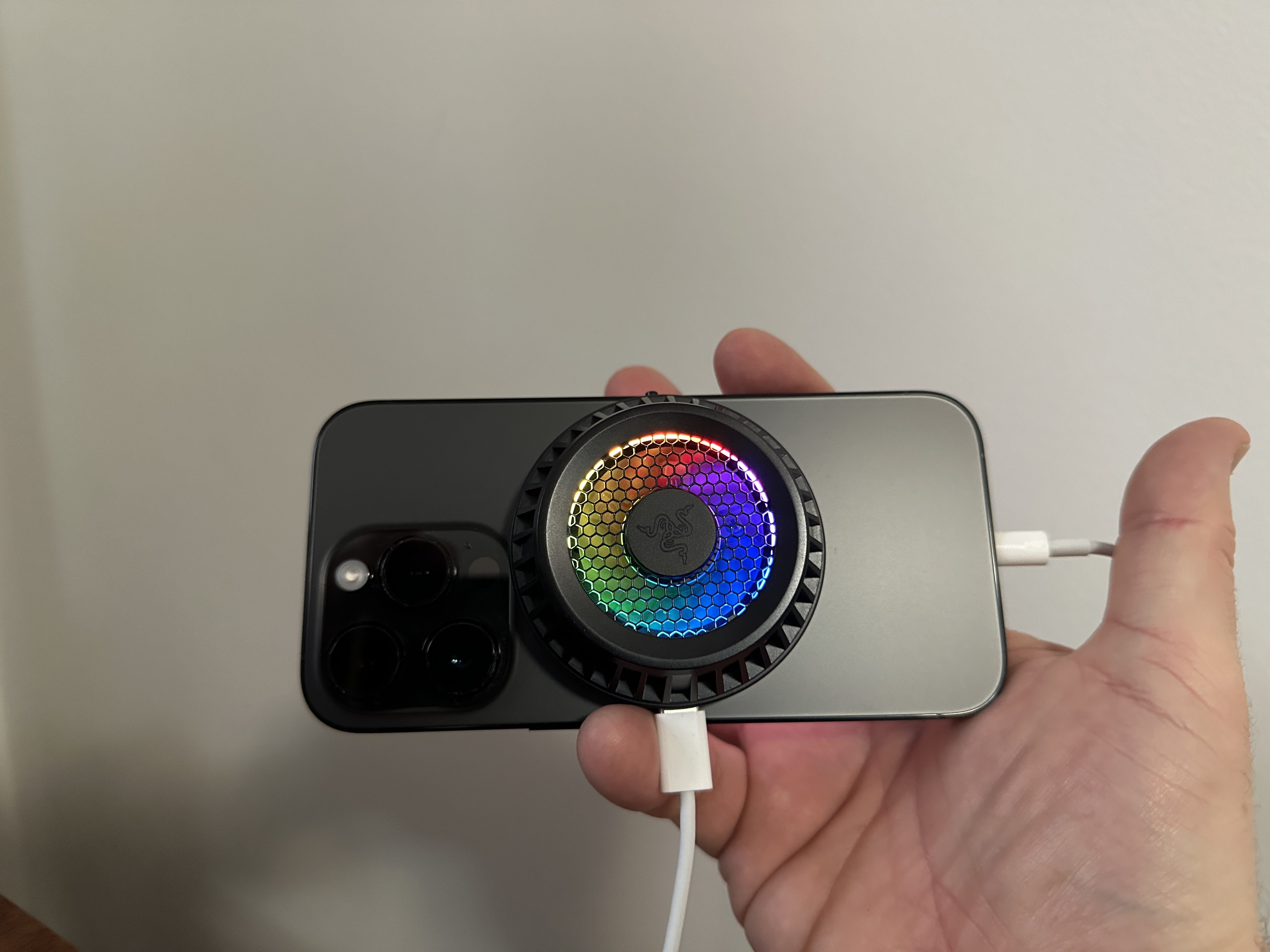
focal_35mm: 24
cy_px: 476
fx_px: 881
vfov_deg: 56.8
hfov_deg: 71.6
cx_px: 635
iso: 640
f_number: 1.78
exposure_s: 1/60
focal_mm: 6.86
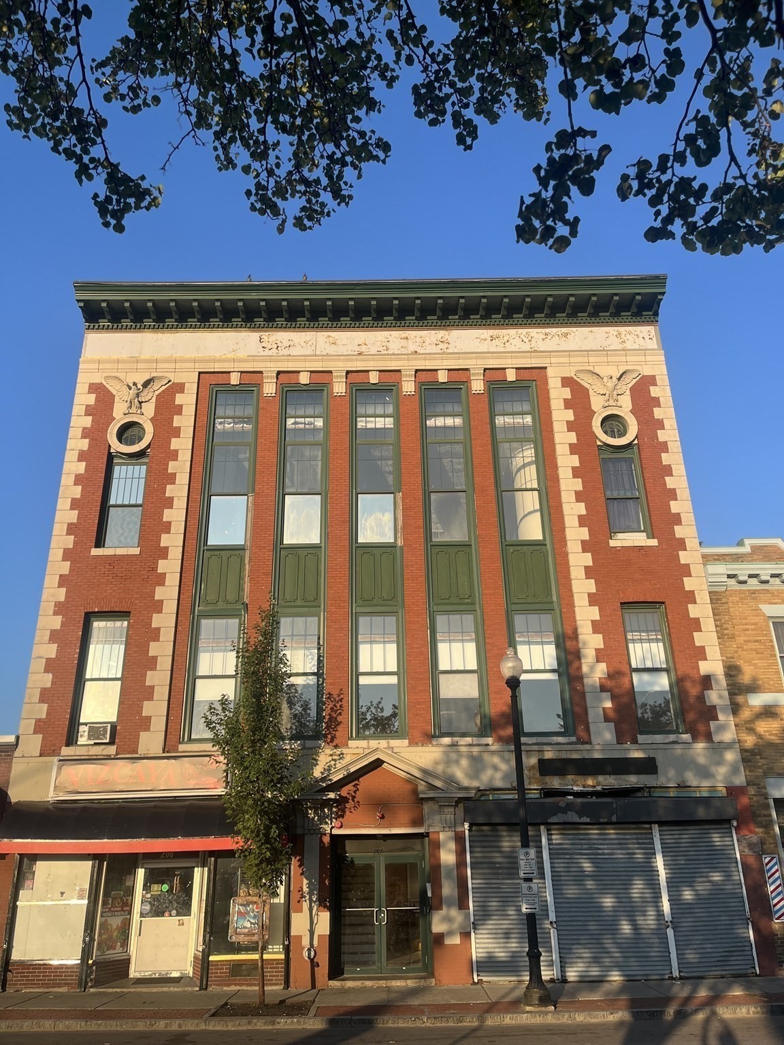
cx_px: 392
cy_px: 522
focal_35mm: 26
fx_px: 785
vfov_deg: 67.3
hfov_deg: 53.1
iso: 50
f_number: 1.6
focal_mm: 5.1
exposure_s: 1/1862
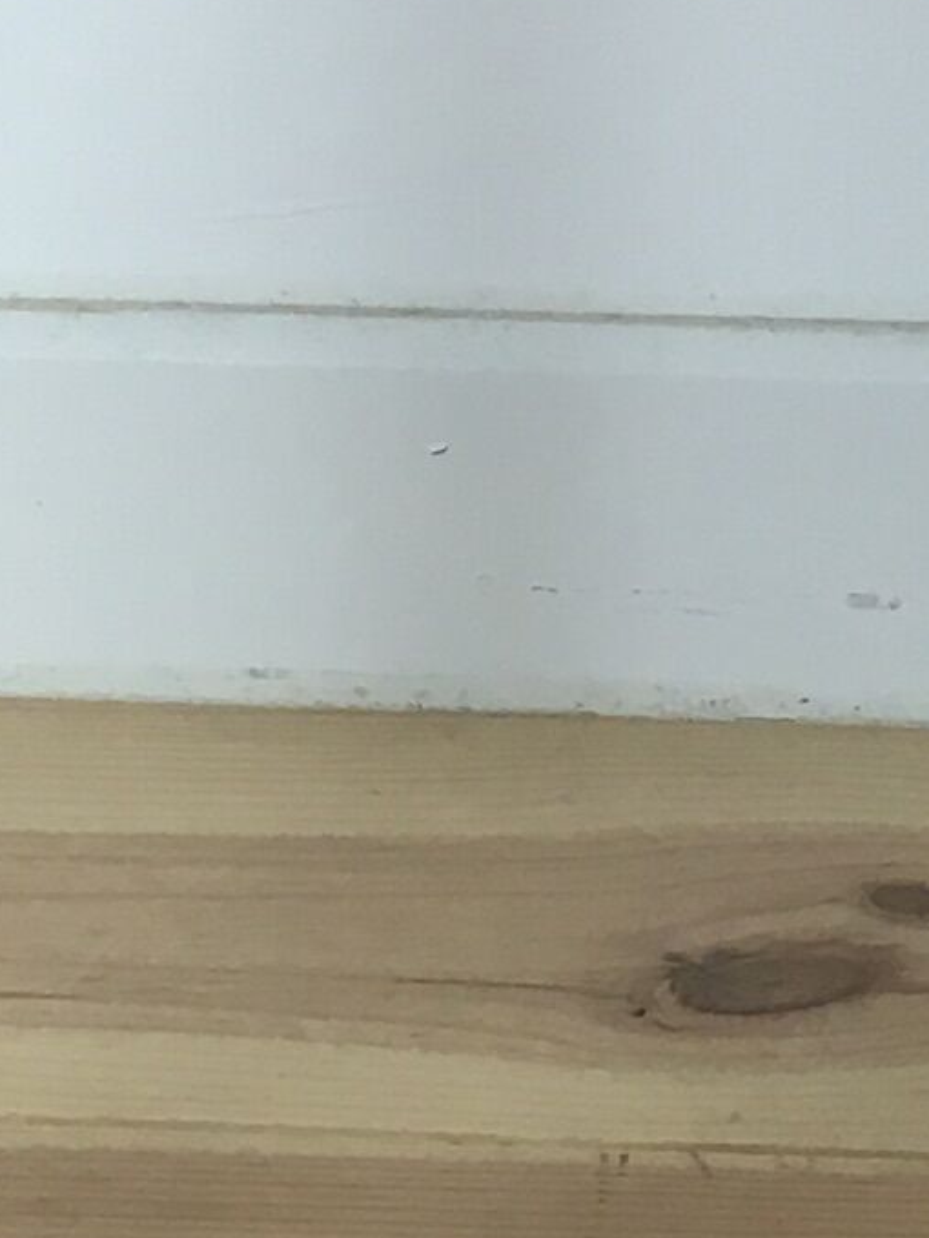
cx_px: 876
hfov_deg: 8.6
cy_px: 322
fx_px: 6155
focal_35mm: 172
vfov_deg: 11.5
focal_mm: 4.15
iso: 25
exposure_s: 1/33
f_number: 2.2
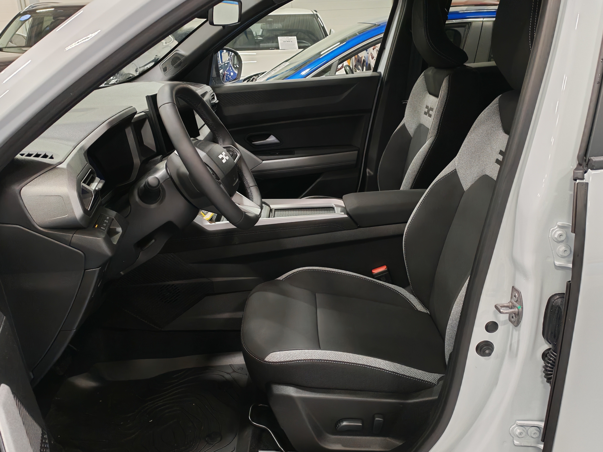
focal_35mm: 33
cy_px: 226
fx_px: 575
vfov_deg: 42.9
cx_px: 302
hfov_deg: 55.4
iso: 809
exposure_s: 1/100
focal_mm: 6.12
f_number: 1.9
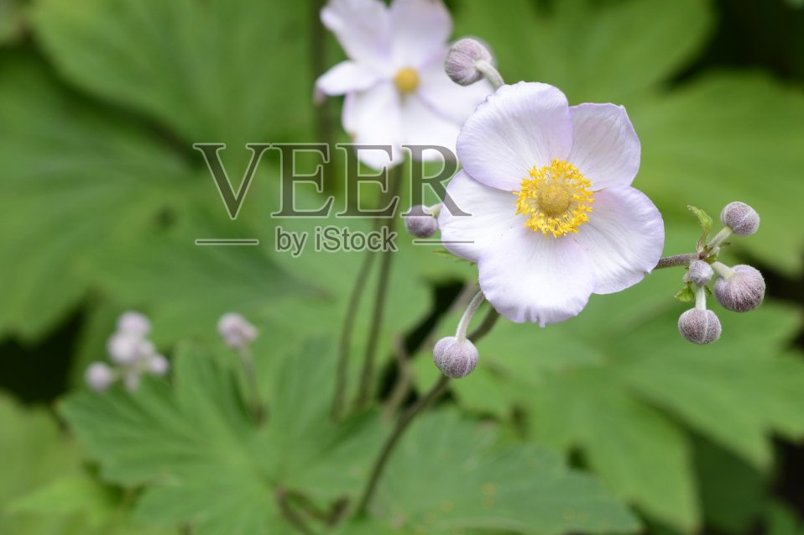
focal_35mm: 138
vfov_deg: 9.9
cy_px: 201
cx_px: 335
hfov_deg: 14.9
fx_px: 3076
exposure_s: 1/60
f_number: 5.6
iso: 100
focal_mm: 55
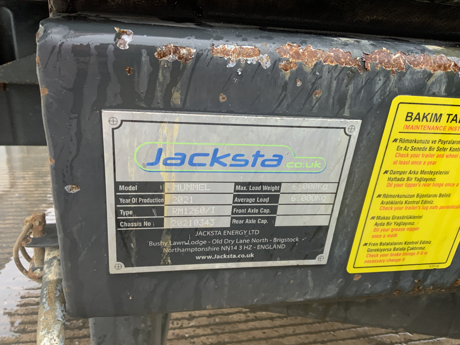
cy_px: 172
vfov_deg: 48.2
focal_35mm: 29
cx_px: 230
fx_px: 385
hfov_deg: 61.7
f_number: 1.8
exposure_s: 1/60
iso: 200
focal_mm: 3
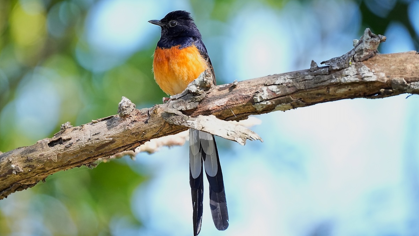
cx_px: 209
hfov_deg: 3.4
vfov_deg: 1.9
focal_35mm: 630
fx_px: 6999
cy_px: 114
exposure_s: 1/640
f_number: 6.3
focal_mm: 600
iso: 2000
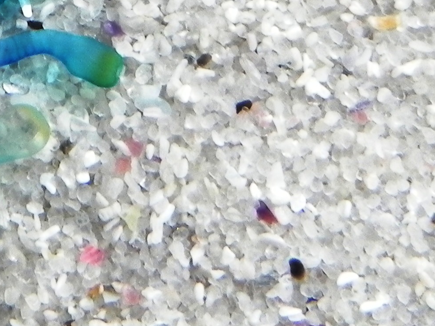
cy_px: -163
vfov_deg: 3.8
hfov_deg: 5.1
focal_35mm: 388
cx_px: -272
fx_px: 4875
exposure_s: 1/308
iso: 160
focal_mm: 18.8
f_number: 6.3
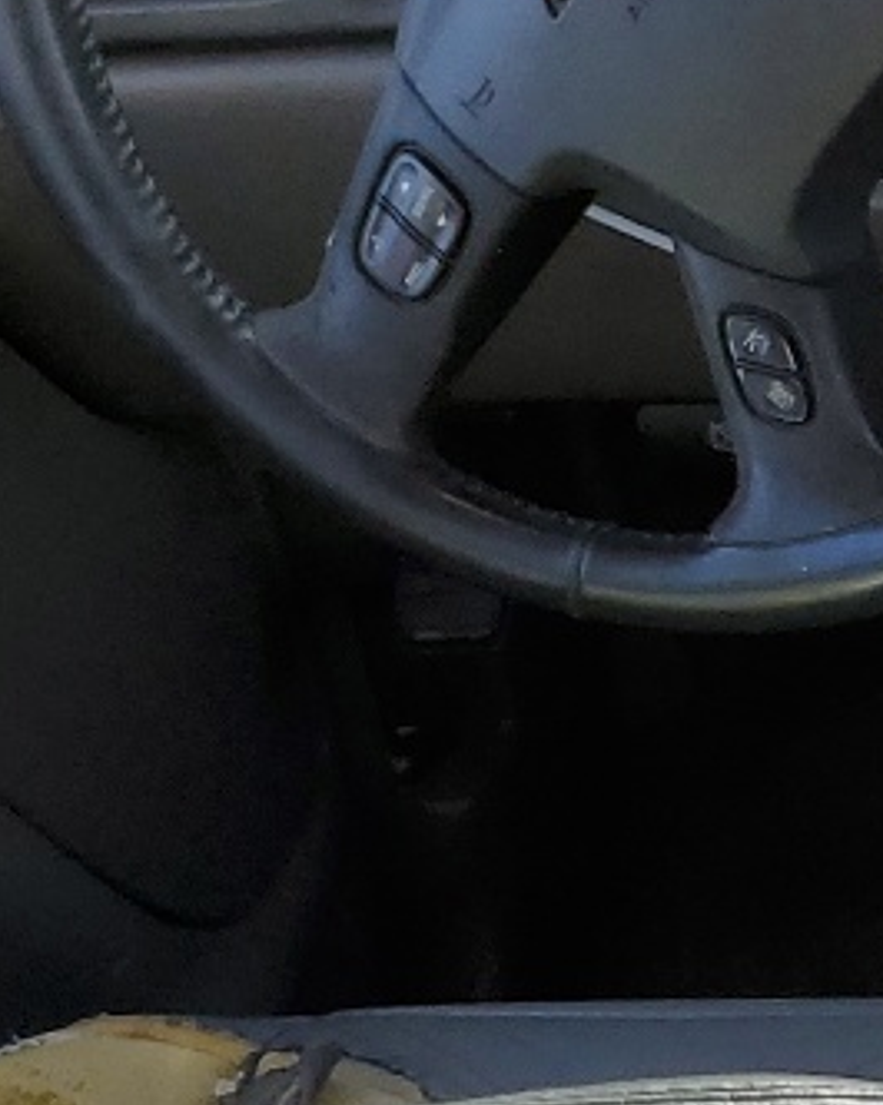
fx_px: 3989
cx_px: 2198
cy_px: 986
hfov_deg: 10.6
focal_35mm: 122
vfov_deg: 15.6
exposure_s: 1/323
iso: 50
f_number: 1.5
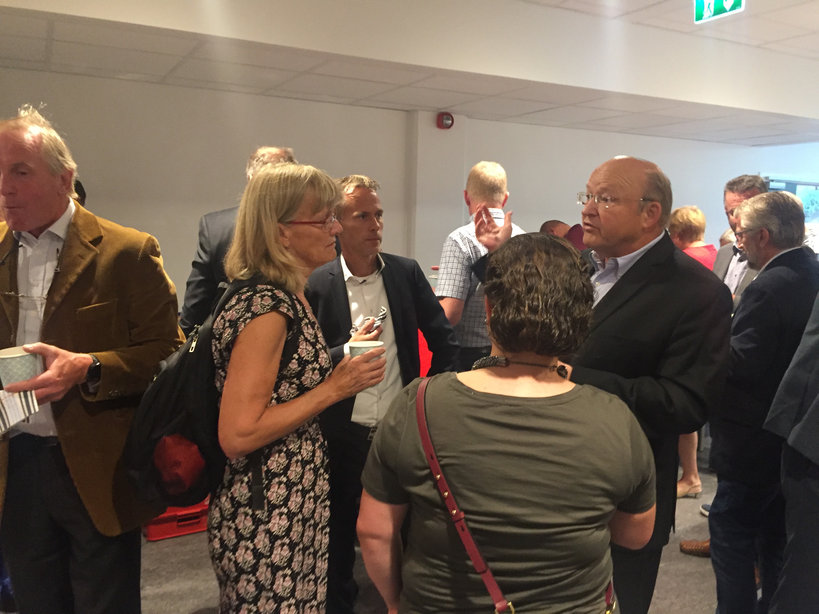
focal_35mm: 29
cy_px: 307
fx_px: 686
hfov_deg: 61.7
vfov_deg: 48.2
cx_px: 410
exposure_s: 1/33
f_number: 2.2
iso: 250
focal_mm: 4.15
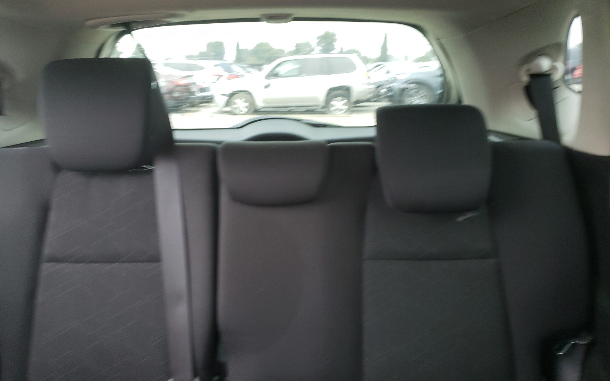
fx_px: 465
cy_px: 199
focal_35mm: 28
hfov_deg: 66.5
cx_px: 302
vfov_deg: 44.5
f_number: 1.5
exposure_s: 1/60.2
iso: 221
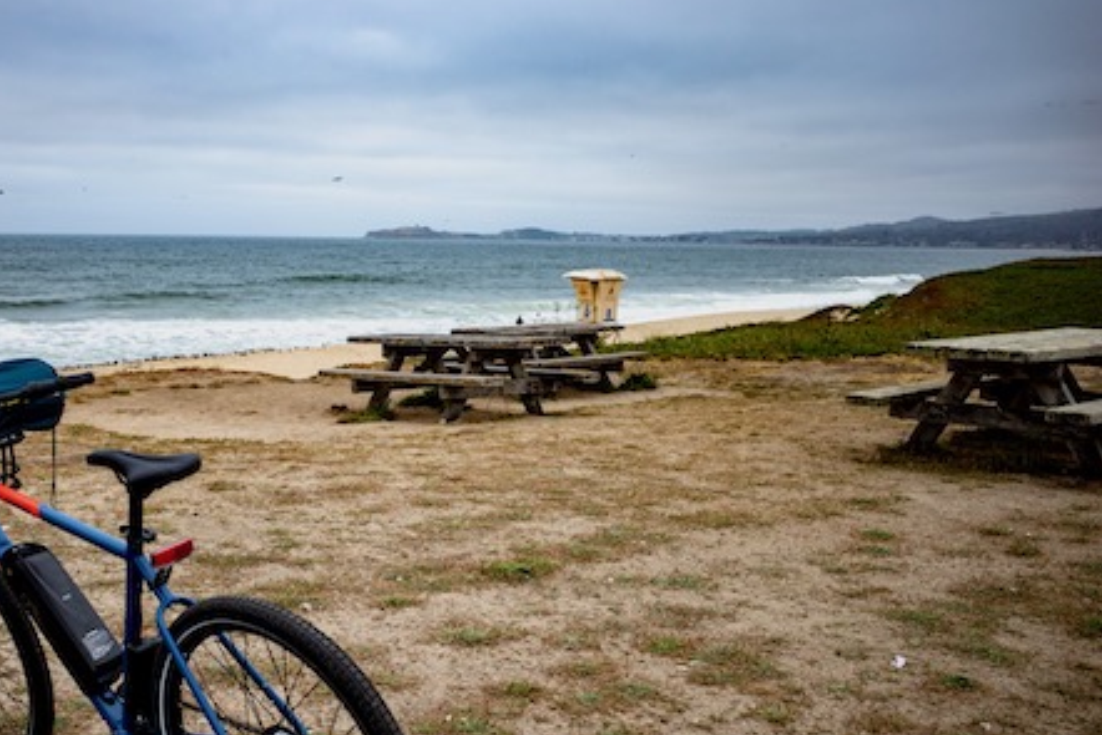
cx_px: 362
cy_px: 394
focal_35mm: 38
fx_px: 1164
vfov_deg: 35.1
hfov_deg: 49.7
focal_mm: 18.3
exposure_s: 1/200
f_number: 2.8
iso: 100
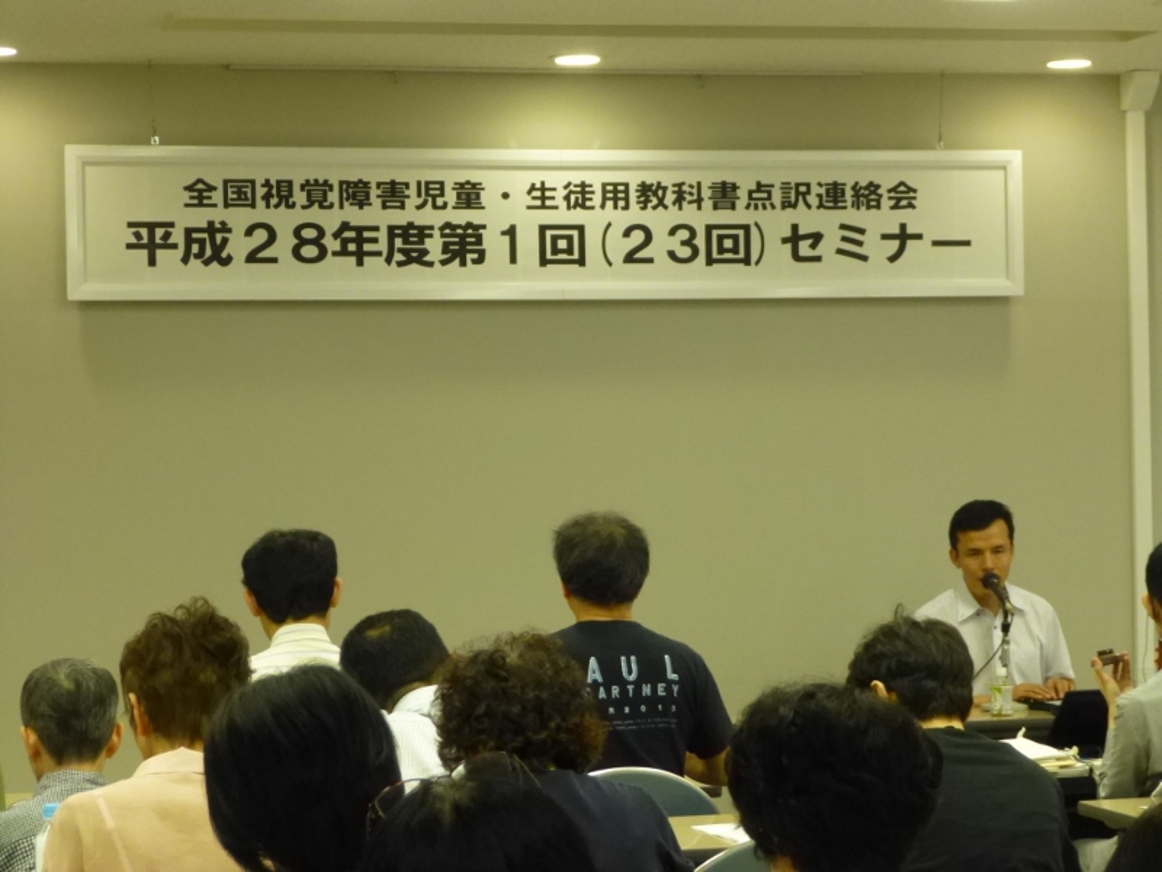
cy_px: 436
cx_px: 581
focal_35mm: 92
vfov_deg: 16.1
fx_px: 3088
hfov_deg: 21.3
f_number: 5.2
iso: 800
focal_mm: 16.5
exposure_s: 1/60
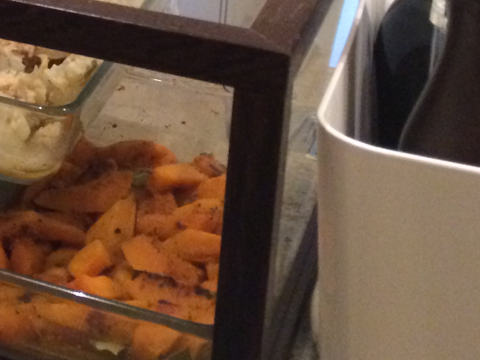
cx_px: -252
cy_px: -134
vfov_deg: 14.3
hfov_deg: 17.8
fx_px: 1359
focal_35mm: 98
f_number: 2.2
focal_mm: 4.12
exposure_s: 1/25
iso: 320
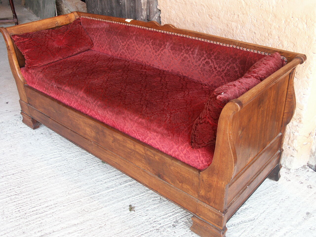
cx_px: 158
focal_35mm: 32
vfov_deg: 44.2
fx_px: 292
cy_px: 118
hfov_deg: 56.8
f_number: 2.8
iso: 125
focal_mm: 8.34
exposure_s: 1/45
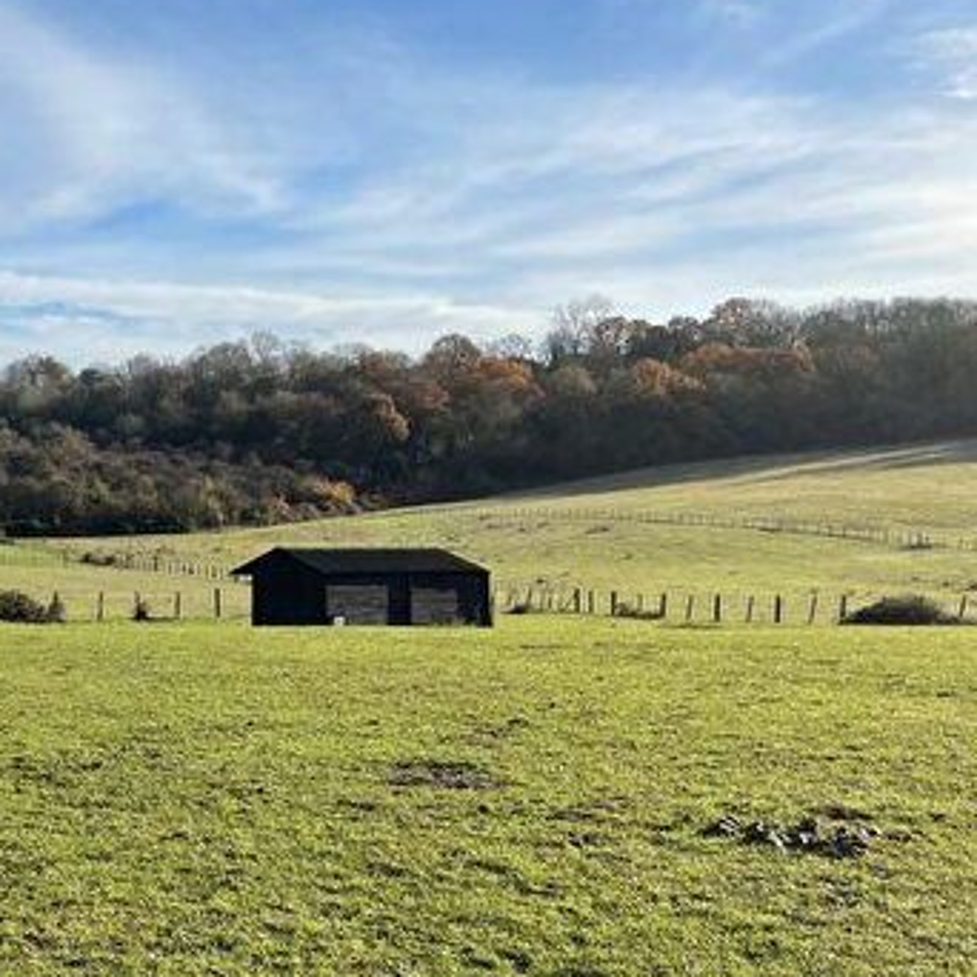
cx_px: 14
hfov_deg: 33.2
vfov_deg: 35.8
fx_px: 1501
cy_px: 618
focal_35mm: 47
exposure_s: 1/3040
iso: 32
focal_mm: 4.2
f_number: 1.6
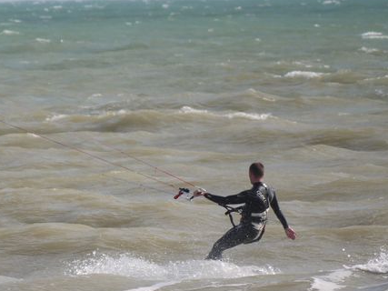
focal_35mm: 959
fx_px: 10746
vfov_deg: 1.6
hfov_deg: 2.1
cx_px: 92
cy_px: 268
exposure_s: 1/640
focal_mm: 200
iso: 100
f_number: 6.3
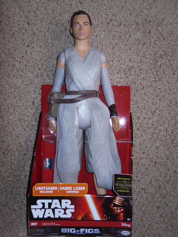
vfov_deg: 52.6
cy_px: 118
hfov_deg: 40.7
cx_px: 89
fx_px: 240
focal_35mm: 35
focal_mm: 6.3
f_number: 3.5
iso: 80
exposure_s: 1/45
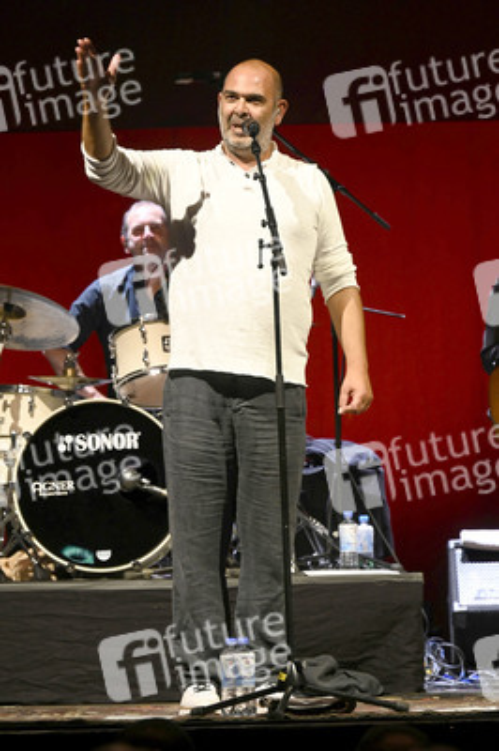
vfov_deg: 10.3
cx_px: 250
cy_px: 376
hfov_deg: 6.9
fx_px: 4165
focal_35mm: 200
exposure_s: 1/60
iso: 2500
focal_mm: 200
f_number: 6.3
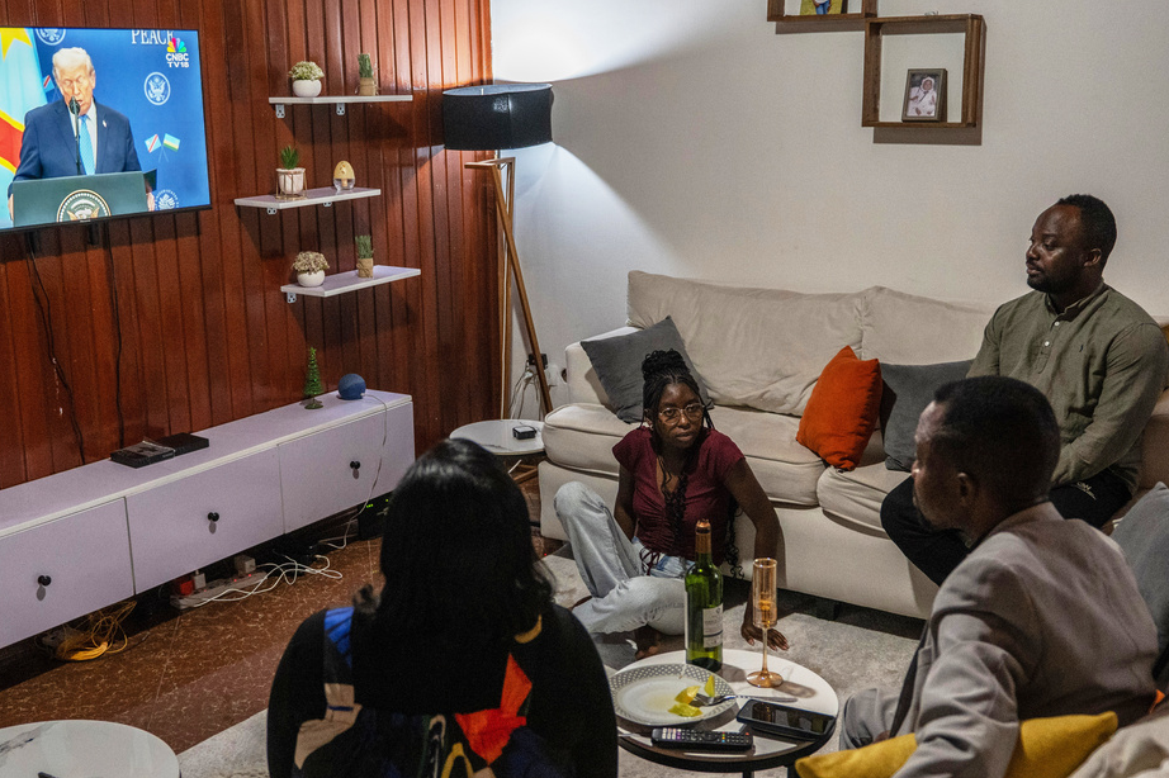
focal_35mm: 40
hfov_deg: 48.4
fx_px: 1298
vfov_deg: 33.4
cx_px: 543
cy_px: 370
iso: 2000
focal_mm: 24
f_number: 2.8
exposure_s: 1/125
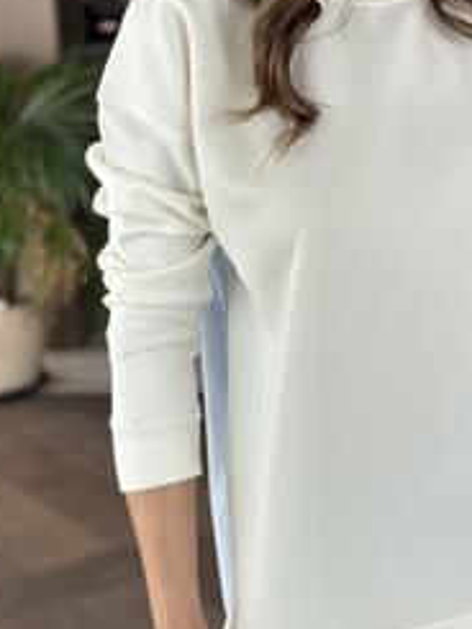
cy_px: 139
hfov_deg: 14.8
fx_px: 1798
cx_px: 449
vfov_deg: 19.6
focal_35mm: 99
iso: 200
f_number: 1.78
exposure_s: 1/50
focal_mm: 6.86
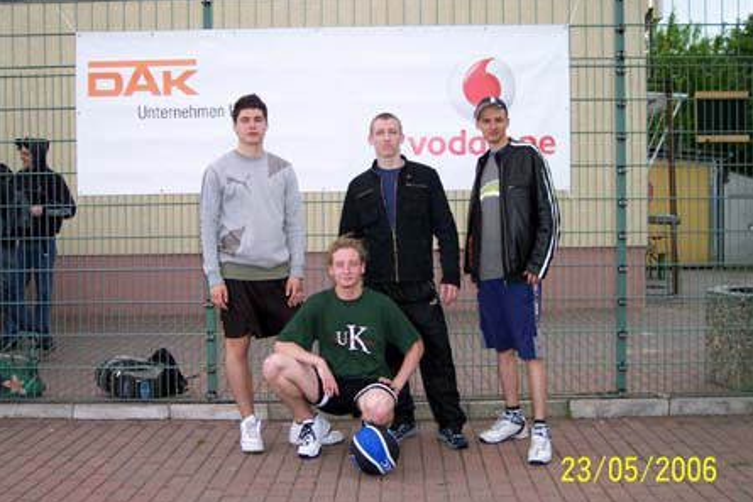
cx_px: 377
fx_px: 837
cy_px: 255
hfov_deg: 48.4
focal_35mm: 40
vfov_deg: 33.4
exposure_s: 1/500
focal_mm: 8
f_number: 2.8
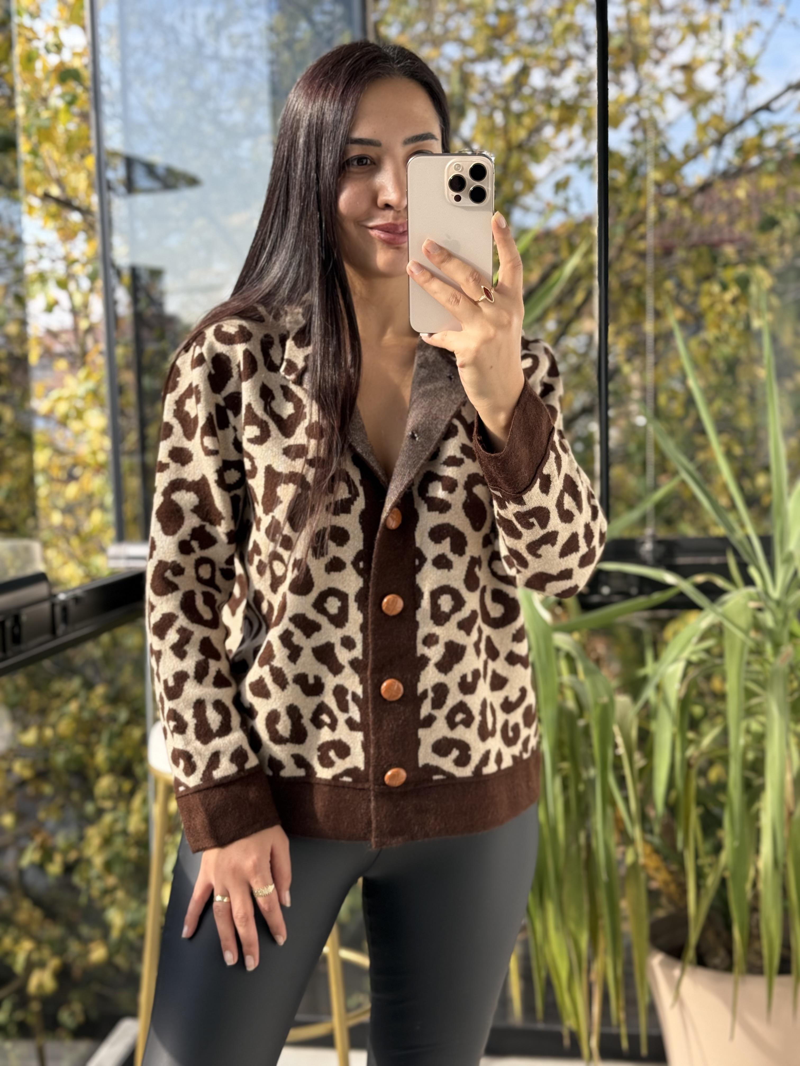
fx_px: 1479
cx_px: 400
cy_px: 533
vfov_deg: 39.7
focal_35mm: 48
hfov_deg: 30.3
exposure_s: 1/641
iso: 80
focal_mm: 6.76
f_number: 1.78
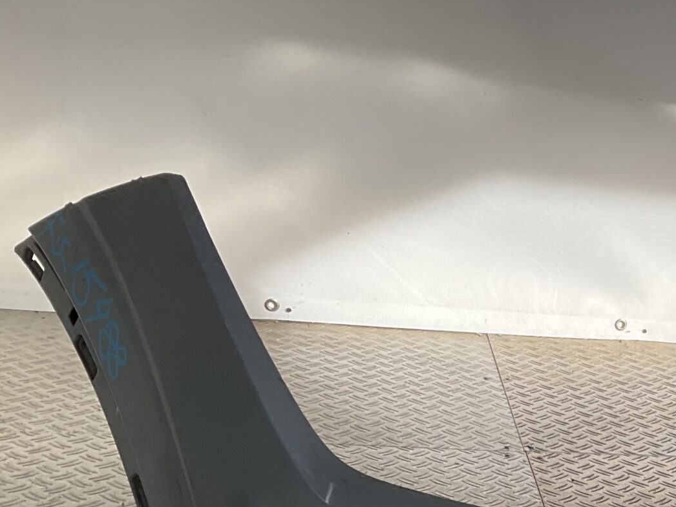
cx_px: 827
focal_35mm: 71
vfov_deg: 19.9
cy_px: 546
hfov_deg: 24.6
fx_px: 1386
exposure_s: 1/268
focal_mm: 3
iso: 16
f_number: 1.8
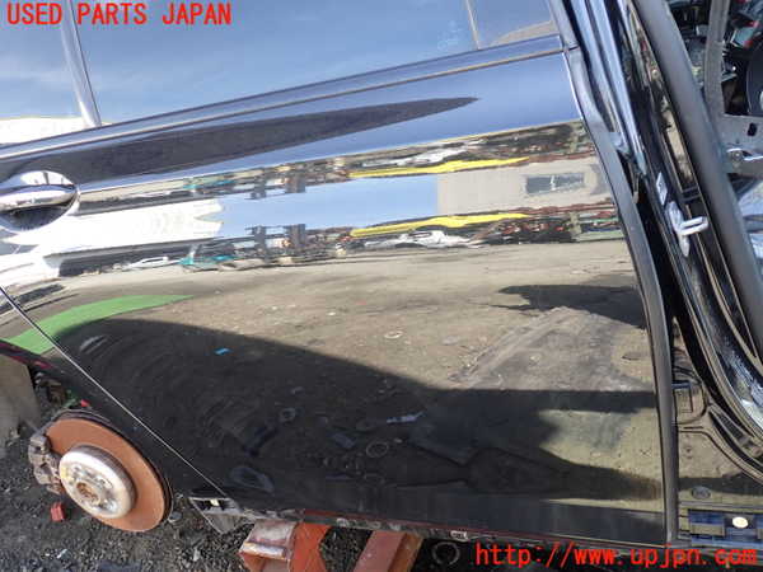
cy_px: 286
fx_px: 661
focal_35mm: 30
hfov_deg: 60.0
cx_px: 382
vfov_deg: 46.8
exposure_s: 1/100
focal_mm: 5.4
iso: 100
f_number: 2.3
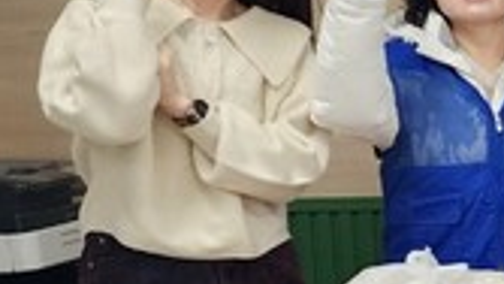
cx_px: 1047
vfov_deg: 10.3
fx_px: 1564
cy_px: 258
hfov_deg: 14.7
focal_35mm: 117
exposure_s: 1/120
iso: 160
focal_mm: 6.4
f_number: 1.8
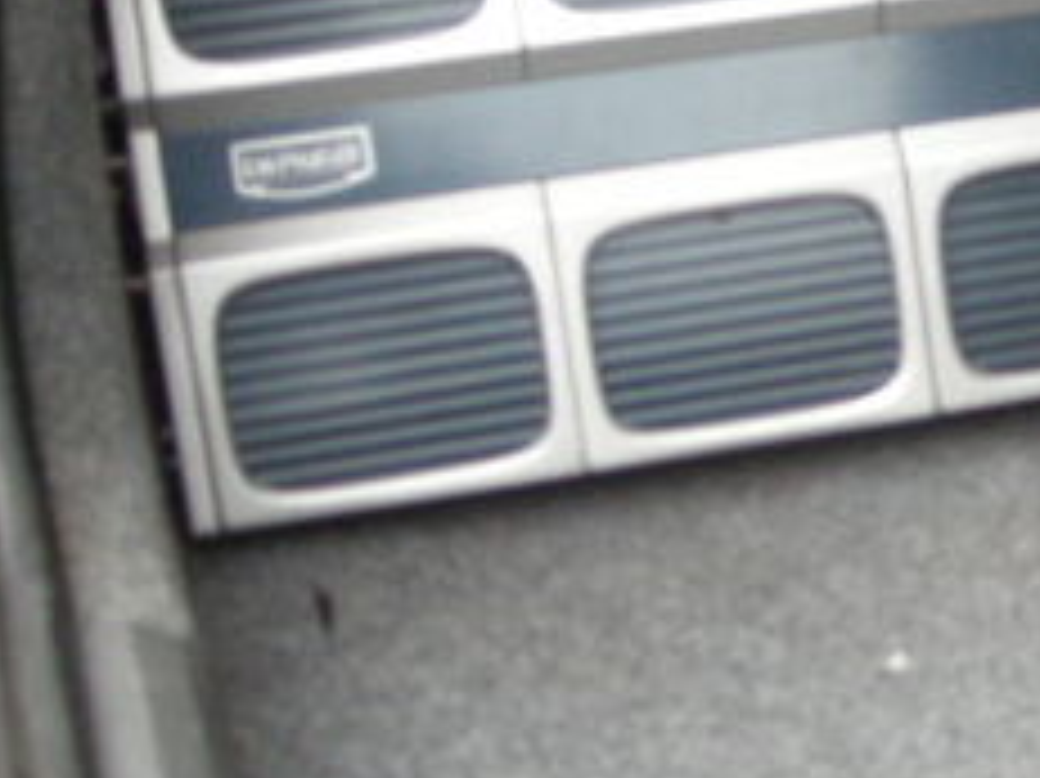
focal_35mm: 97
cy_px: 189
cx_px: 1351
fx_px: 2913
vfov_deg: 15.2
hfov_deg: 18.8
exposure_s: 1/57.3
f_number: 2.8
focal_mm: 5.7
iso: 220
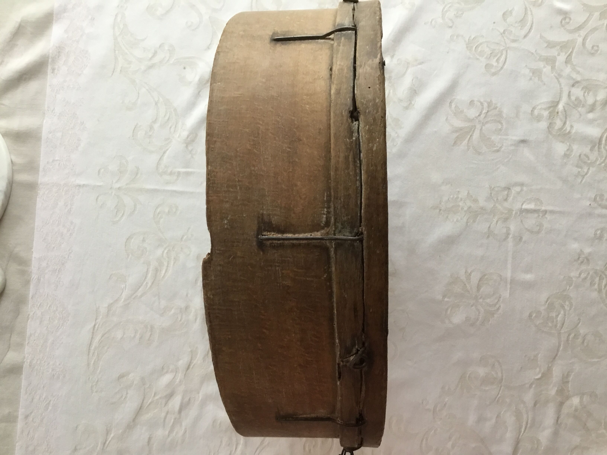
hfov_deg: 58.4
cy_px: 228
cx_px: 304
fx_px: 544
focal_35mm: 31
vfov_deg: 45.4
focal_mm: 3.3
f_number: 2.4
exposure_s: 1/33
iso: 125
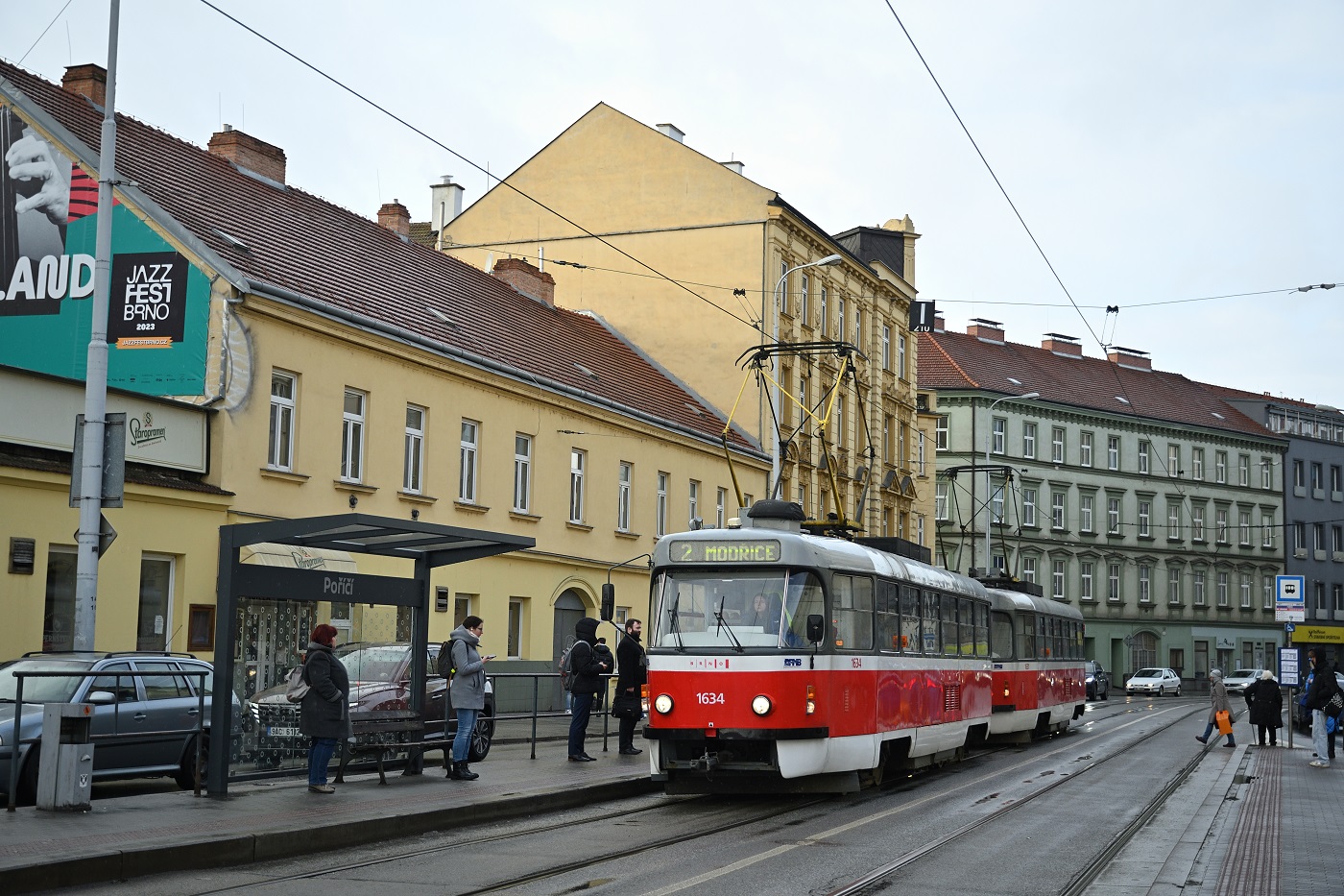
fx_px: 1736
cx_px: 672
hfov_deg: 42.3
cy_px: 448
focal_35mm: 46
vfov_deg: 28.9
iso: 400
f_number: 3.5
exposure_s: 1/640
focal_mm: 31
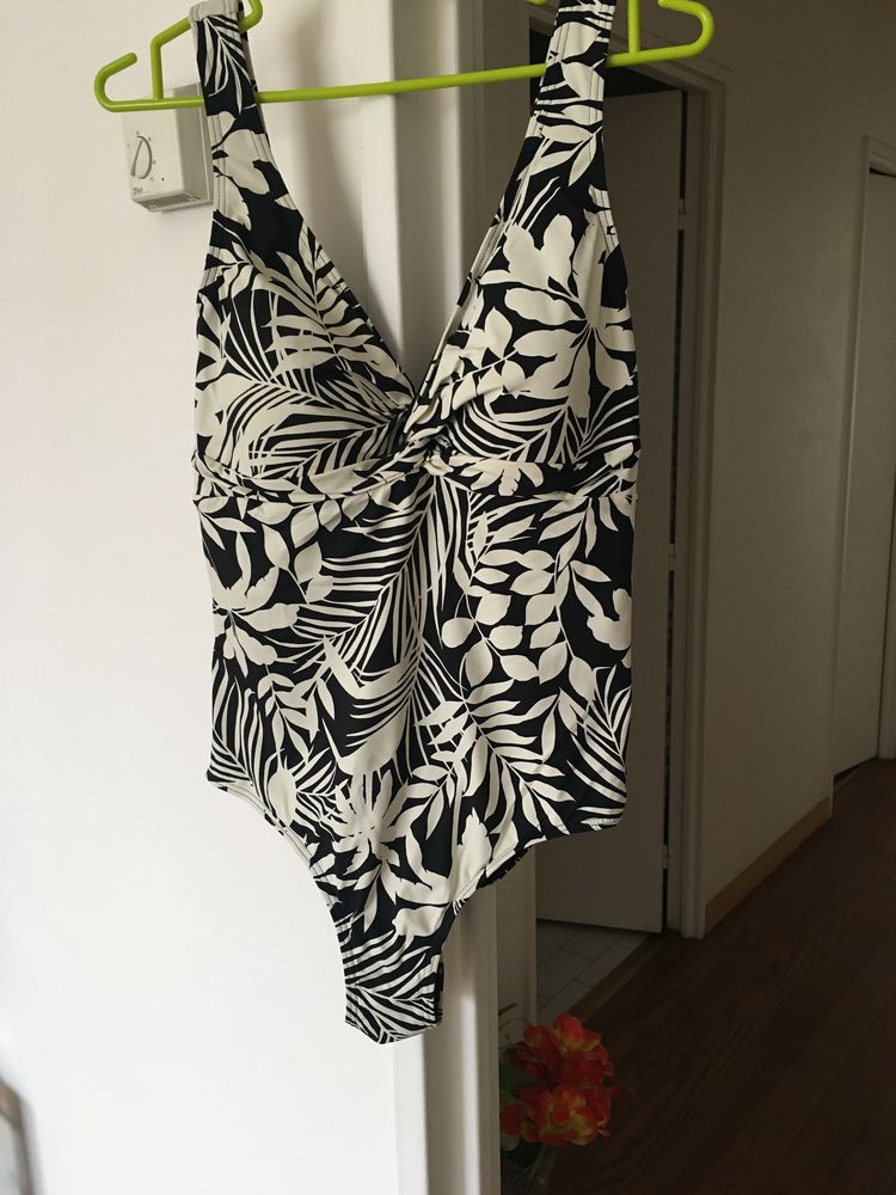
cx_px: 448
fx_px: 1001
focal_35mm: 29
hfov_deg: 48.2
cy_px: 598
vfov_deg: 61.7
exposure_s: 1/30
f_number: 2.2
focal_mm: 4.15
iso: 125
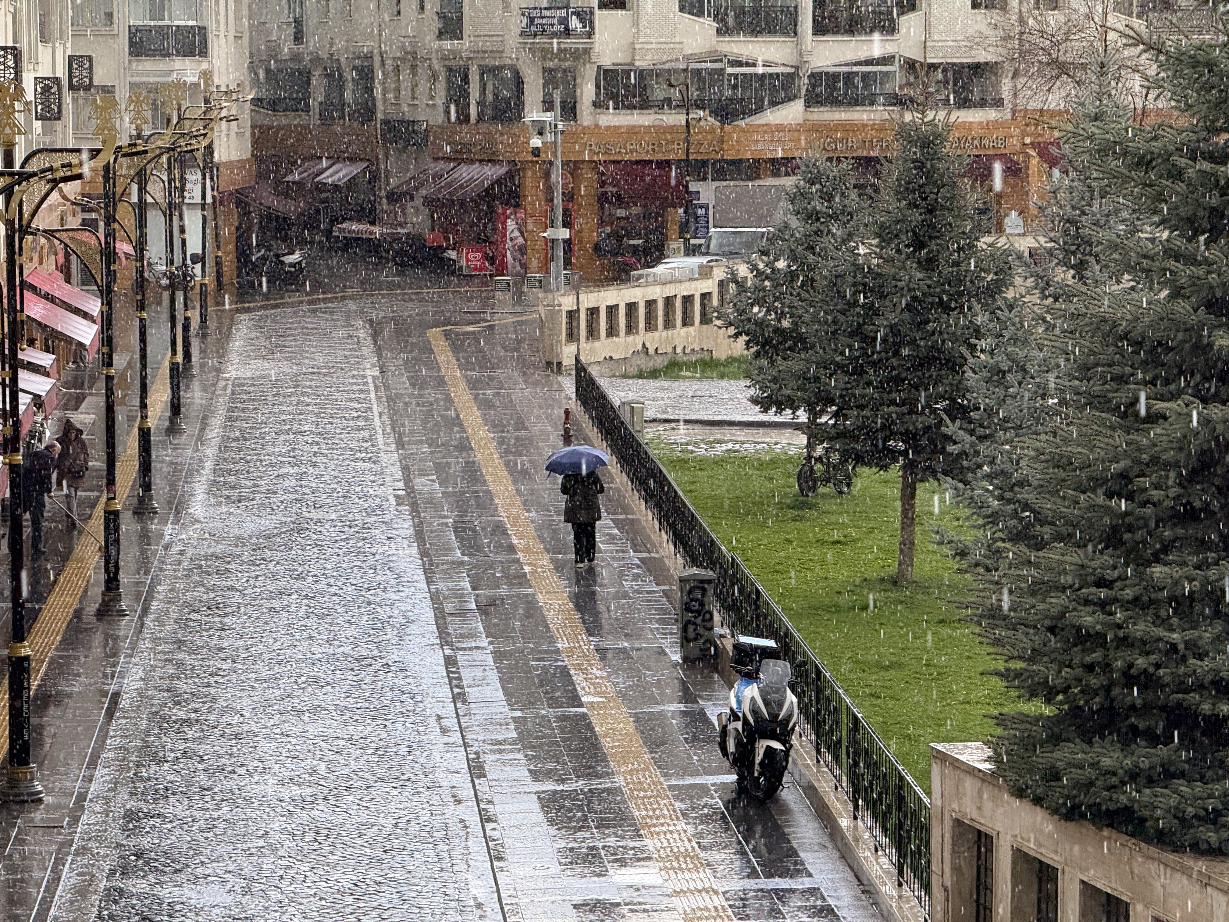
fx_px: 4260
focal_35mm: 120
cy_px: 461
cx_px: 614
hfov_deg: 16.4
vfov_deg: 12.3
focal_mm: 15.66
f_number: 2.8
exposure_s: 1/143
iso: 64
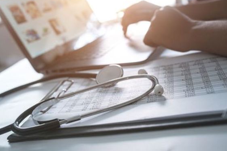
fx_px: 252
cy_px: 68
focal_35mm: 40
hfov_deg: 48.4
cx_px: 103
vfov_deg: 33.3
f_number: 4
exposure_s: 1/40
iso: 250
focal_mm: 35
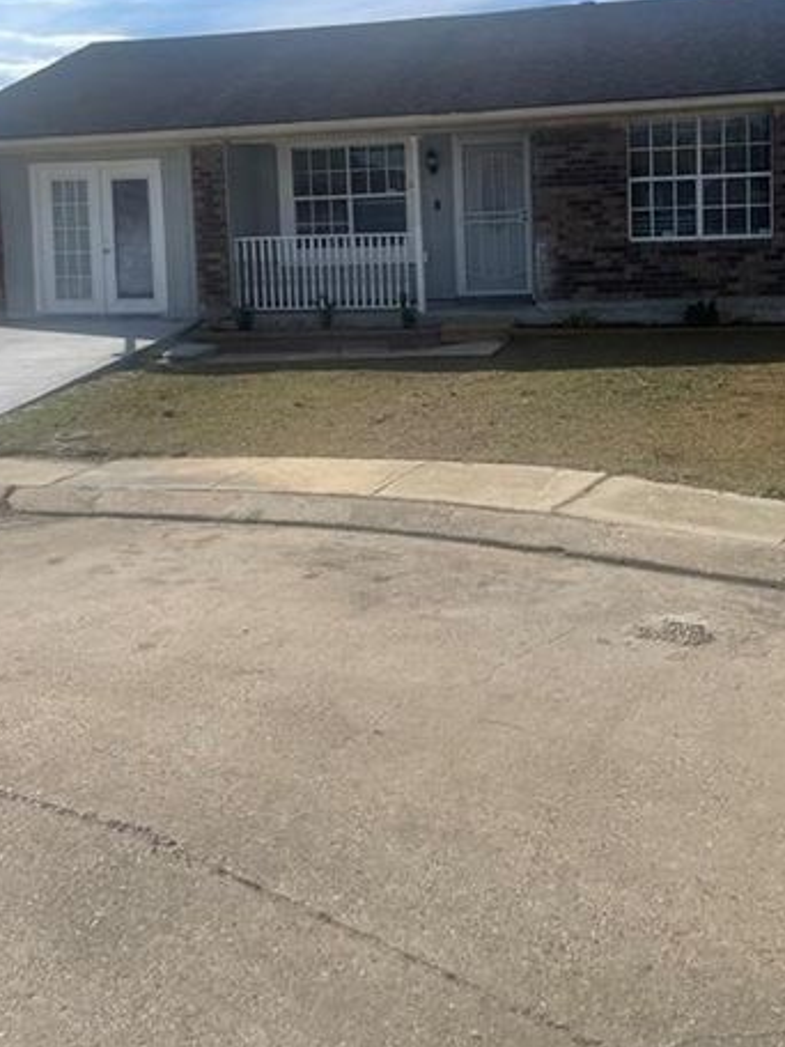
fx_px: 1149
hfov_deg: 37.7
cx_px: 427
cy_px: 329
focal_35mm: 38
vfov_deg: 48.0
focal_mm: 4.2
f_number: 1.6
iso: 32
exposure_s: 1/5291
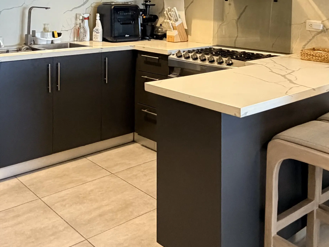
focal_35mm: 43
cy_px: 13
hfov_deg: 43.8
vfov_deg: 31.6
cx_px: 155
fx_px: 409
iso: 640
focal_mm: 2.22
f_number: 2.2
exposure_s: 1/60
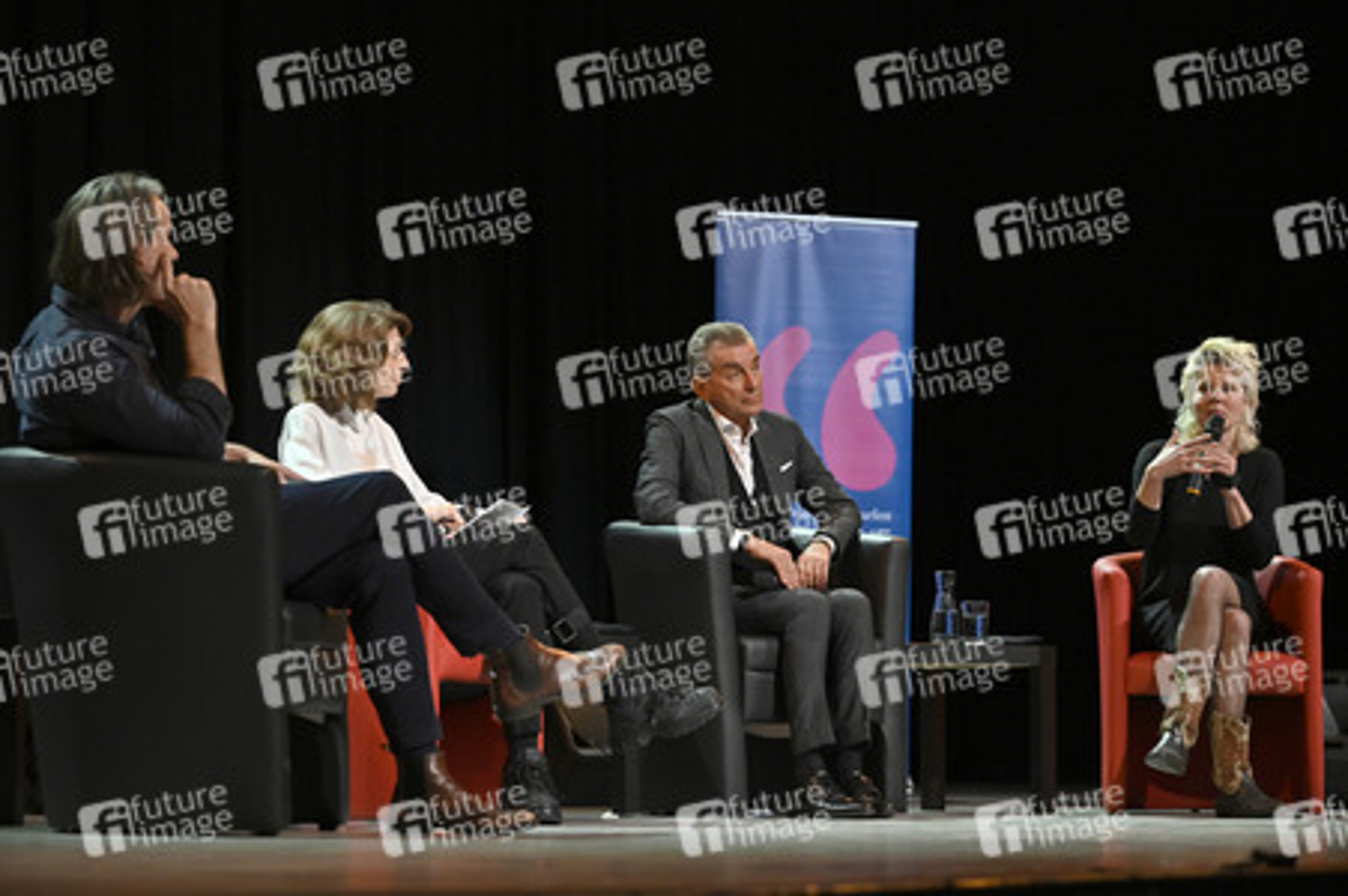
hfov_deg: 20.8
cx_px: 674
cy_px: 448
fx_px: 3667
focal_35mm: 98
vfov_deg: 13.9
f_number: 4
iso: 1600
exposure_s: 1/400
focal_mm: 98
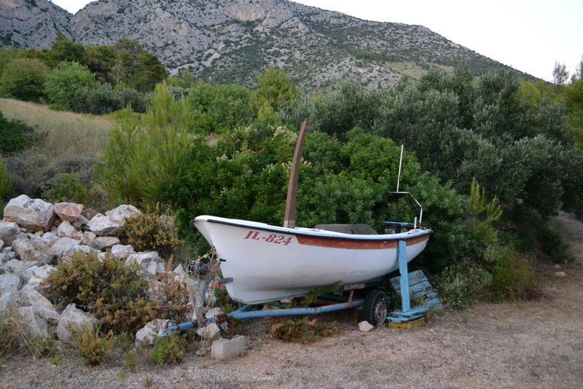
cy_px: 194
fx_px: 583
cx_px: 292
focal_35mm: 36
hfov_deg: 53.1
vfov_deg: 36.9
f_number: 4
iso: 3200
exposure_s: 1/40
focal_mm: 24
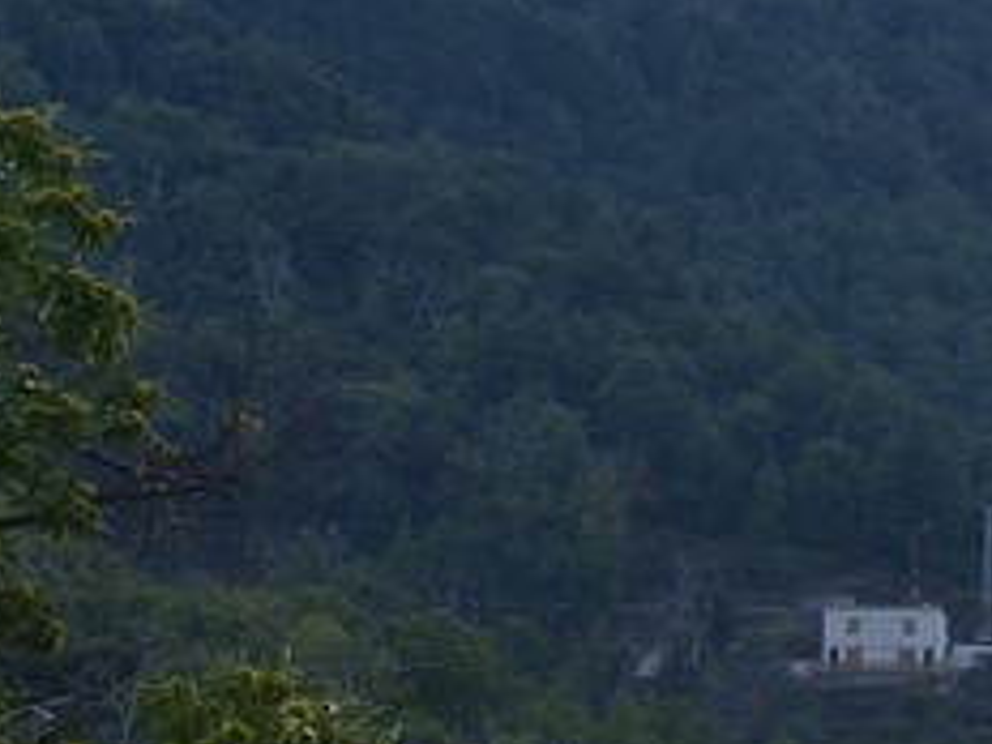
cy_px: 381
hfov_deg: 7.3
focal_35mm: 239
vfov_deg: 6.2
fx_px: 6849
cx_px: 3079
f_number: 9
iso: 200
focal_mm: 36
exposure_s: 1/160
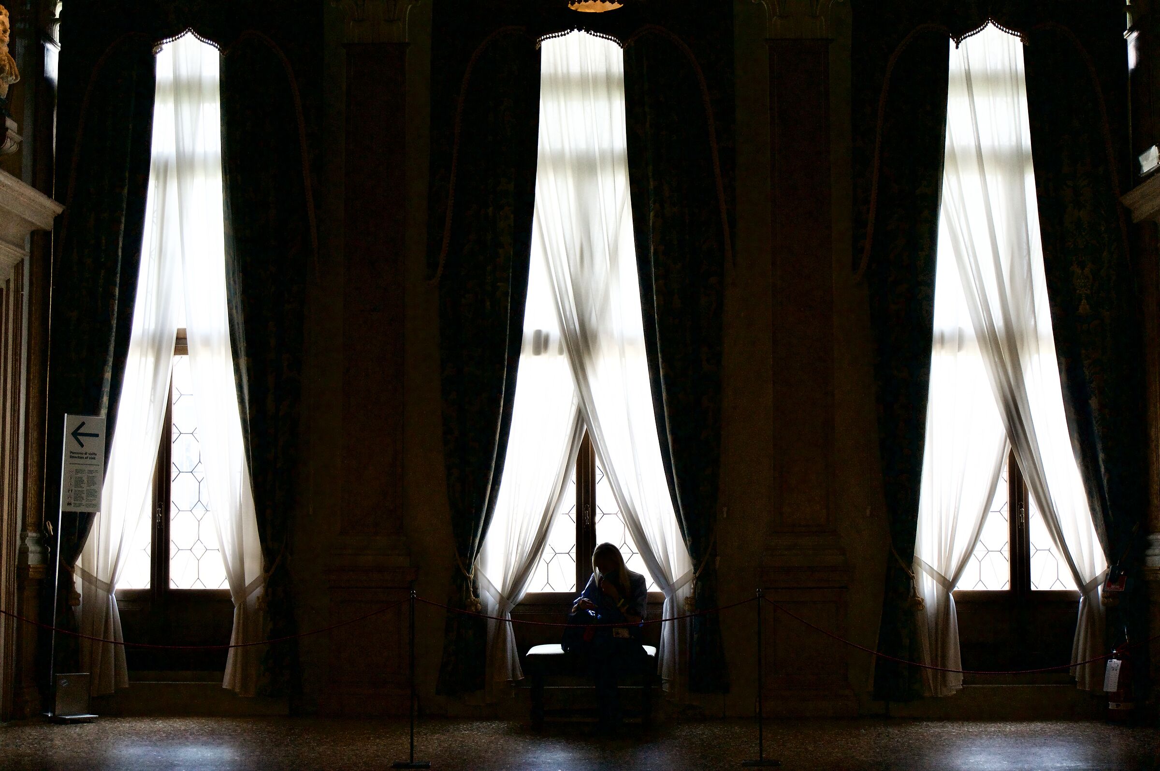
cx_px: 580
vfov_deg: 23.1
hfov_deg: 34.2
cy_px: 386
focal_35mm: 58
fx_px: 1883
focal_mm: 39
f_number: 5.6
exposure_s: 1/160
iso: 800
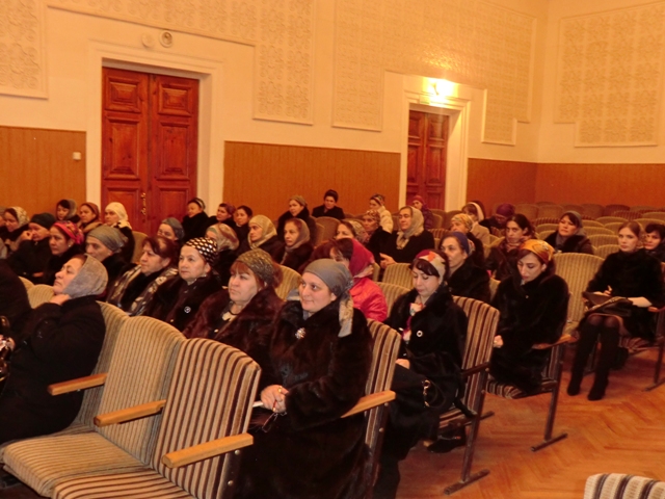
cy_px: 250
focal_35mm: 34
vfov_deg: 41.8
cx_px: 332
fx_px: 653
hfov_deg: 54.0
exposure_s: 1/8
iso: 400
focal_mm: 6.1
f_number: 3.6
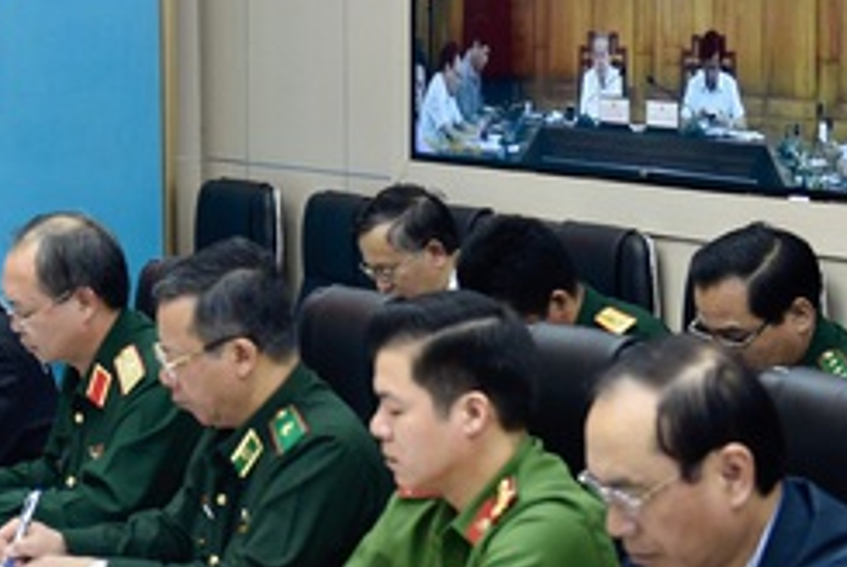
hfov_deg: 14.3
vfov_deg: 9.9
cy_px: 175
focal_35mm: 139
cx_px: -173
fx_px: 3274
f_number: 4
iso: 1000
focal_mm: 55
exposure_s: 1/125
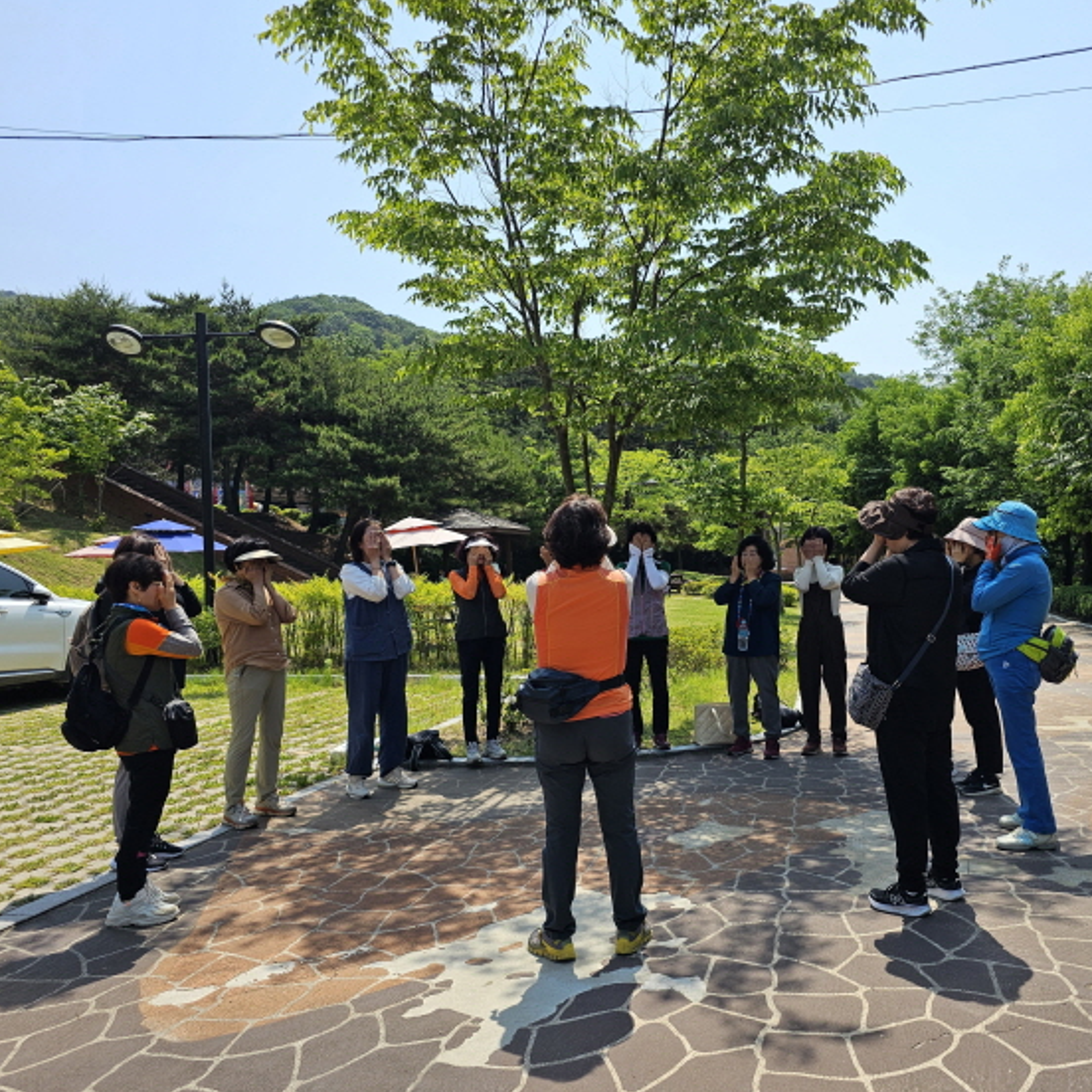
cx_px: 684
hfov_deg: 56.6
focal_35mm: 28
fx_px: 999
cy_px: 556
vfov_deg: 57.3
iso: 10
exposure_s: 1/688
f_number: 1.7
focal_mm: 6.3
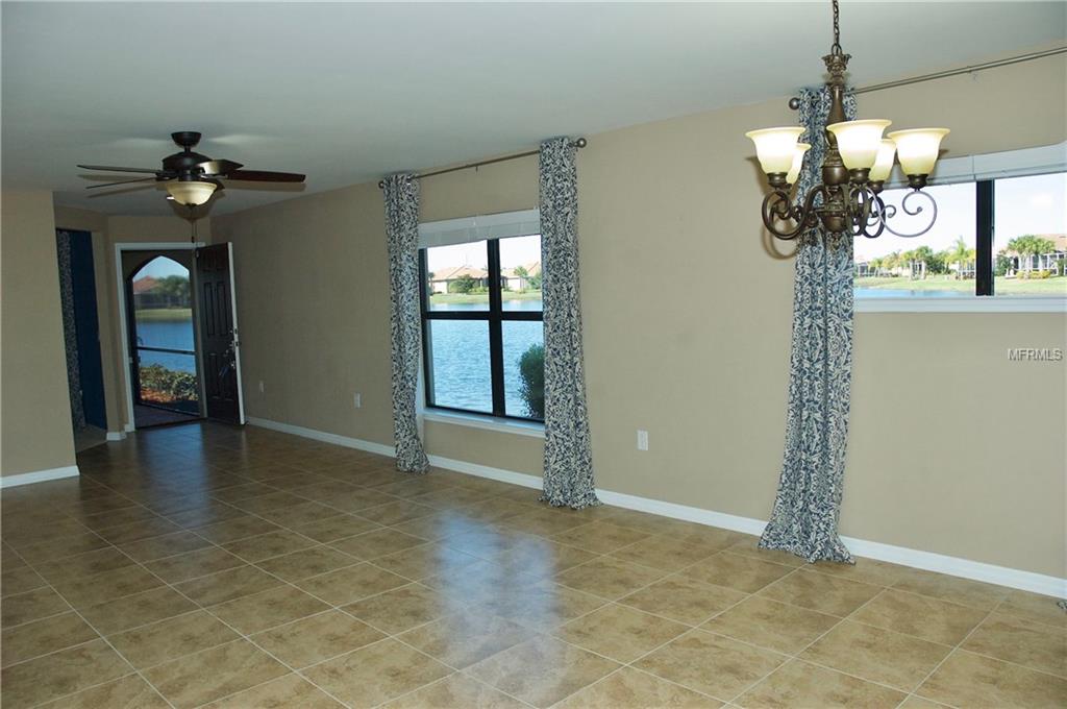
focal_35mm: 27
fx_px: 799
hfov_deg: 67.4
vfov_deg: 47.8
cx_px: 534
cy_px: 354
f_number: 6.3
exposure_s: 1/500
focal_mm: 18
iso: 640
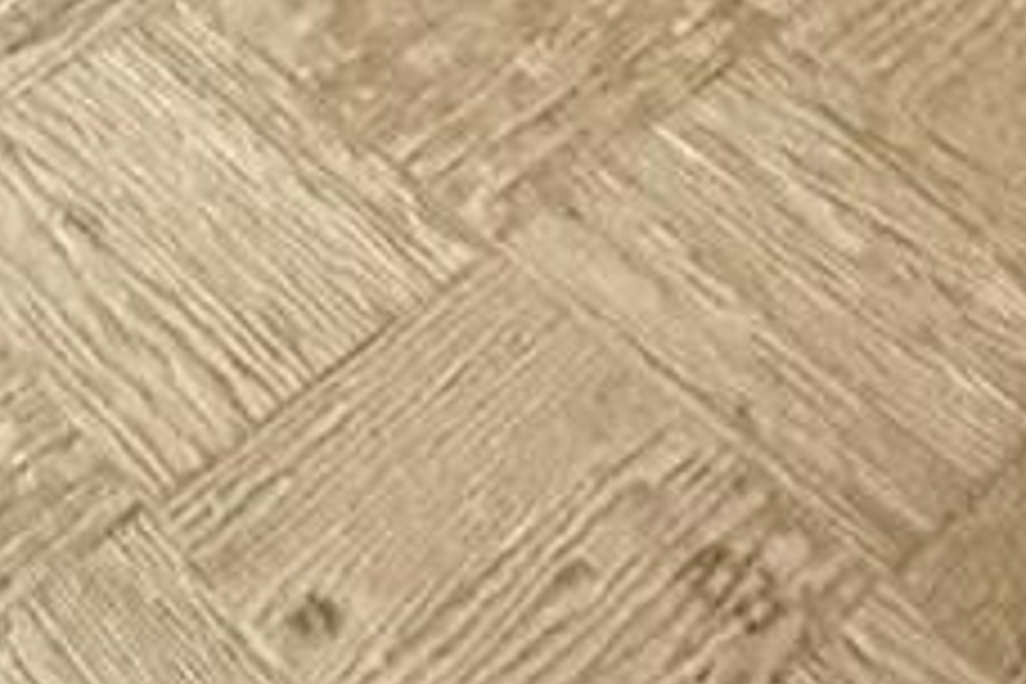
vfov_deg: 9.5
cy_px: -1593
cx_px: -4
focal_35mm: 98
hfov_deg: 20.2
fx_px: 2793
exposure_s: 1/60
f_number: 2.2
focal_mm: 2.22
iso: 640
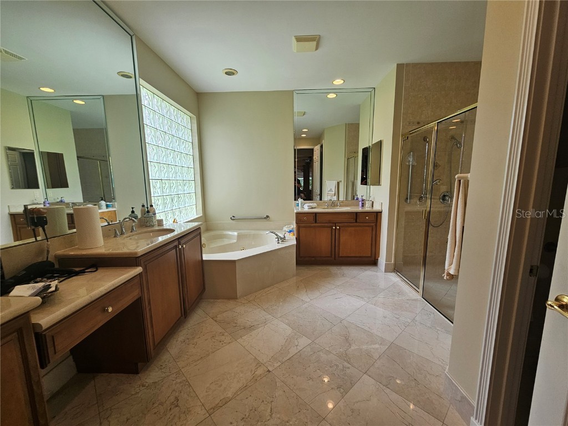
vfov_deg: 89.9
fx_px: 213
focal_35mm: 13
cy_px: 213
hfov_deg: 106.2
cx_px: 284
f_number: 2.2
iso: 80
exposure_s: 1/120
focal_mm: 2.2
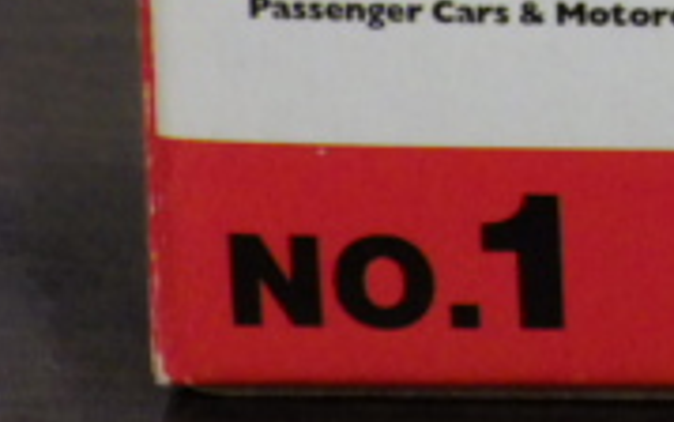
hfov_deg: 10.6
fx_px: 3473
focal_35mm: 189
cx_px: 1054
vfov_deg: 6.7
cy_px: -414
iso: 800
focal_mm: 9
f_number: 3.8
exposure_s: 1/40
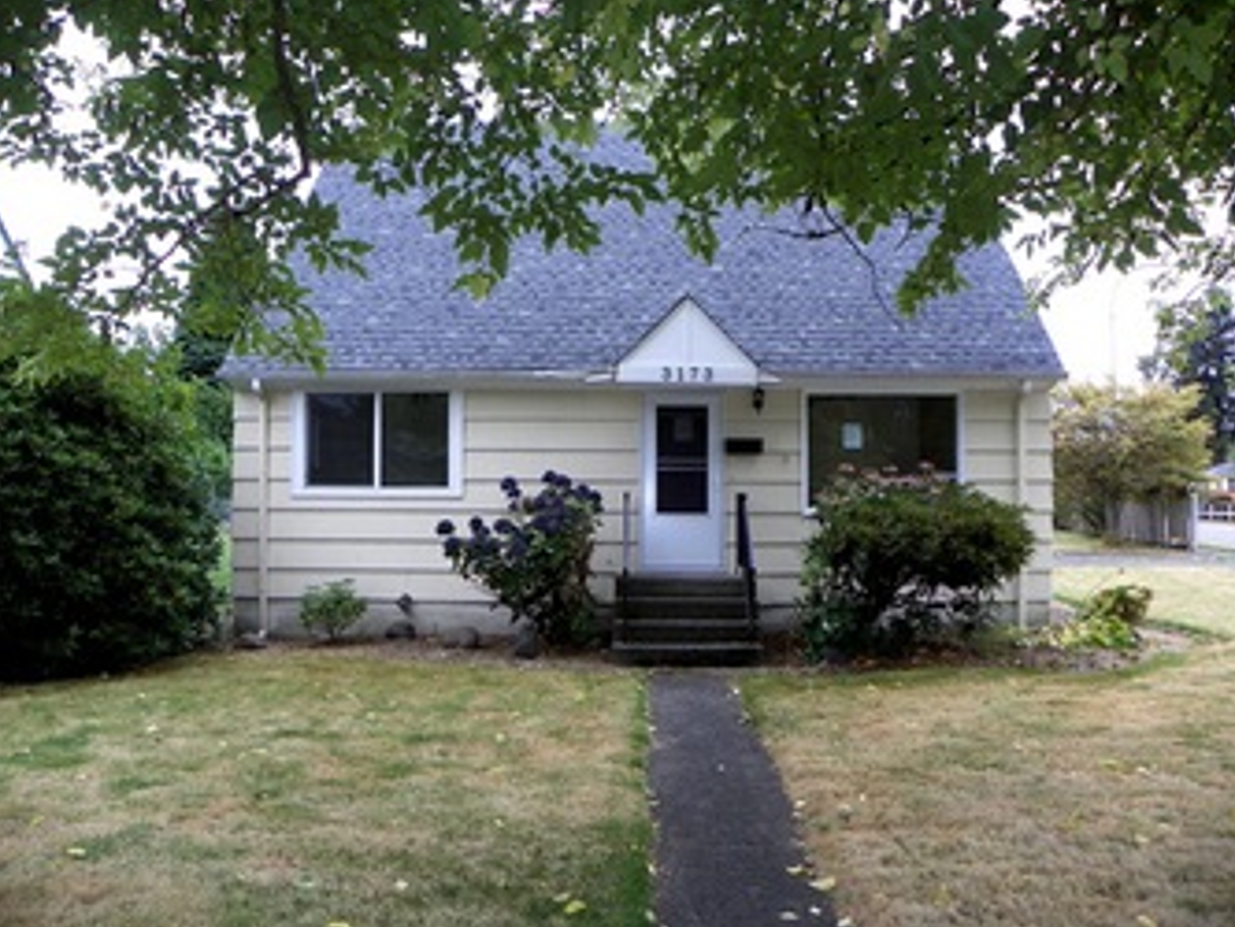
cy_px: 460
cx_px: 612
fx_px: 964
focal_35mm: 27
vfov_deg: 51.4
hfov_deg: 65.3
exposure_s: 1/40
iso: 64
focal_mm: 4.6
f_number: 2.8
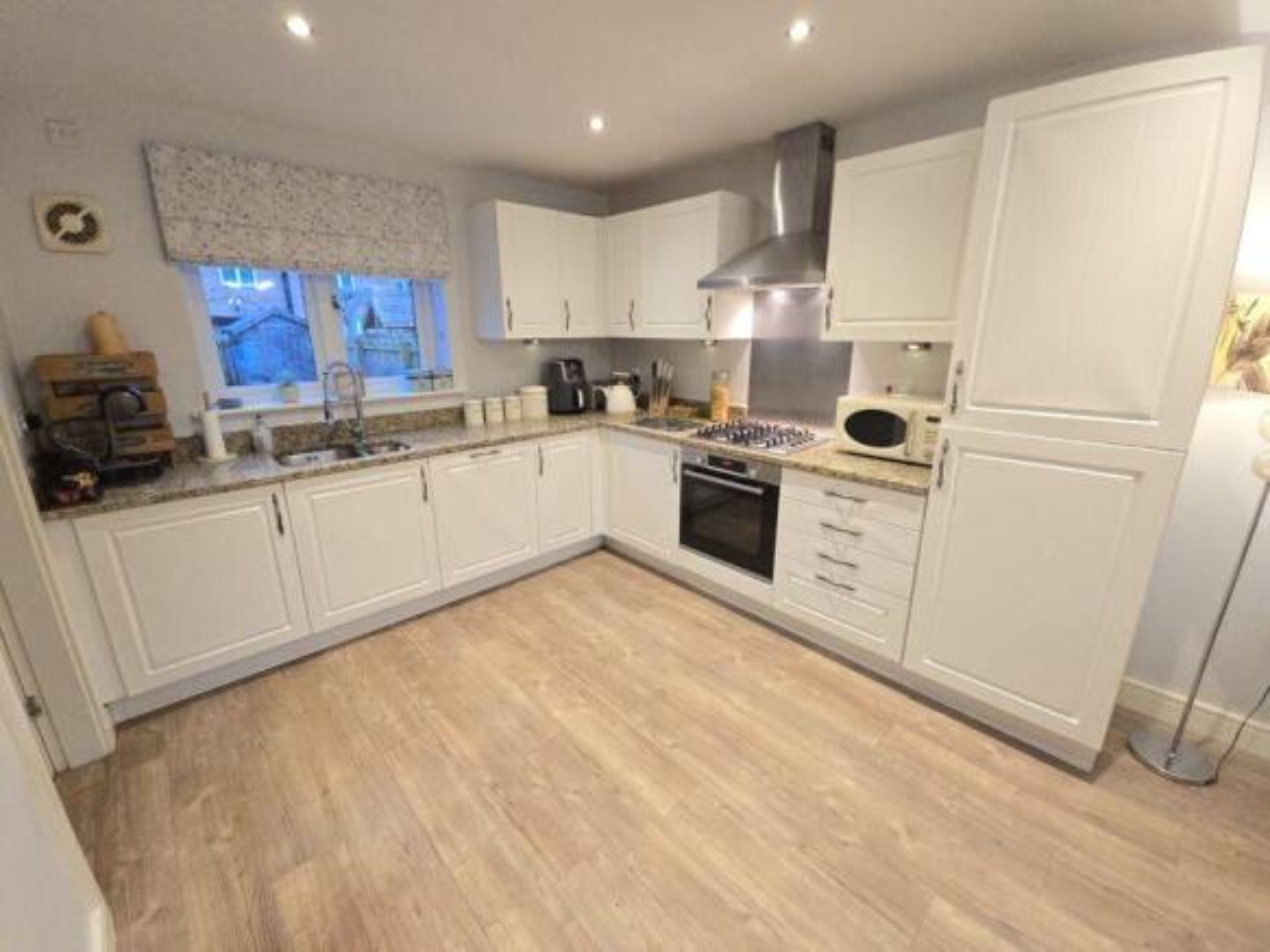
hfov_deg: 106.2
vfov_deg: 89.9
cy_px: 476
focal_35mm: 13
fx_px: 477
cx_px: 635
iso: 320
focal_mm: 2.2
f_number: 2.2
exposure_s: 1/50
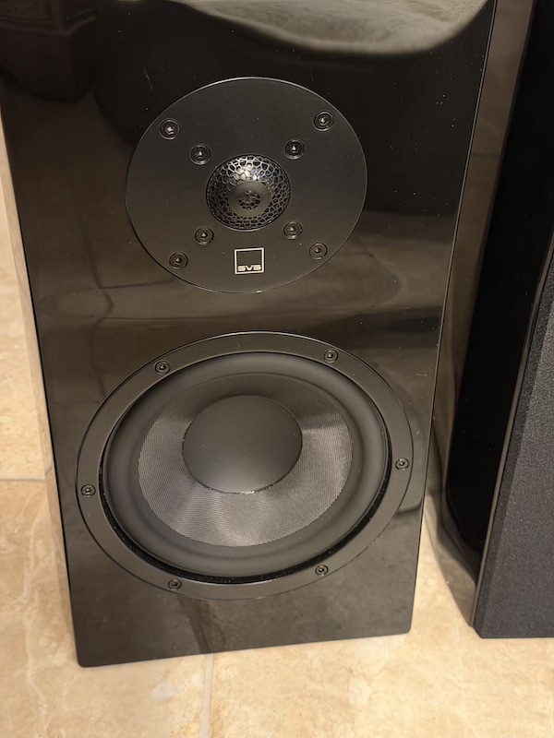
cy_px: 369
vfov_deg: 39.7
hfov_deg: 30.3
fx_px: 1024
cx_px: 277
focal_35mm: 48
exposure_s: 1/20
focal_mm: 6.76
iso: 640
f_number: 1.78
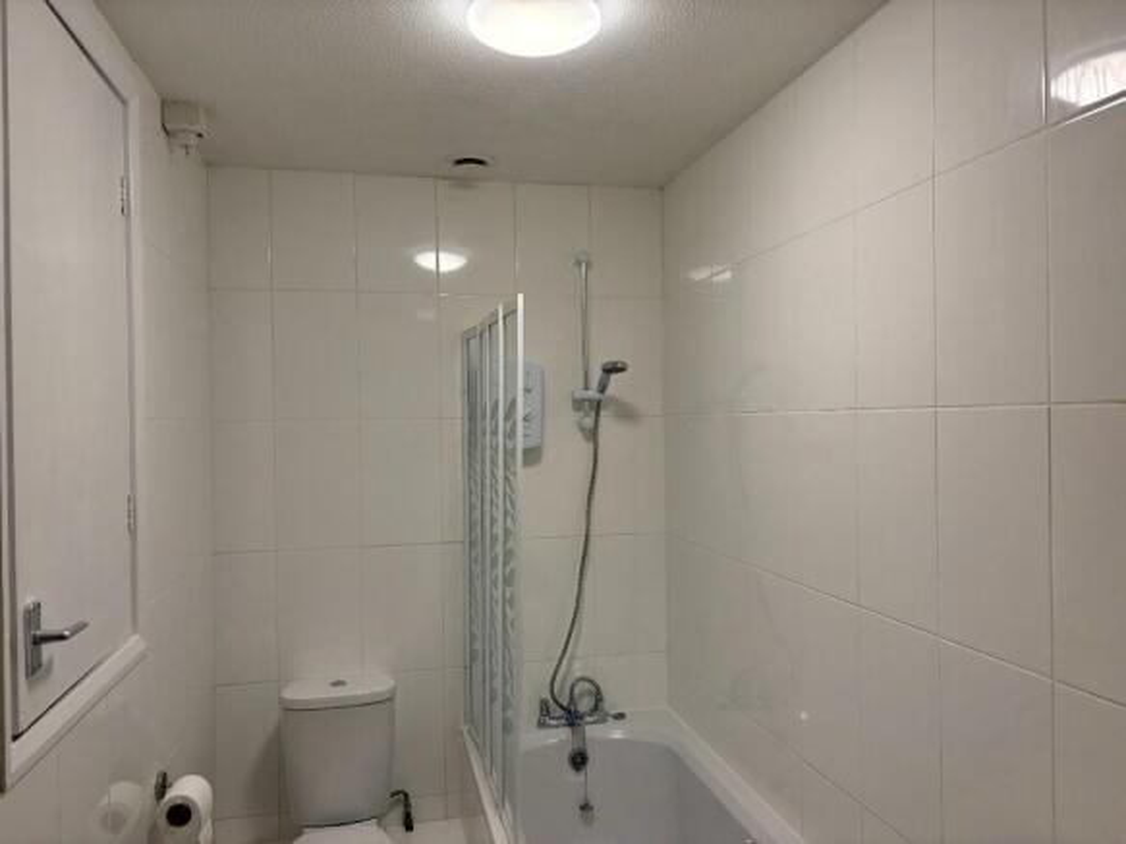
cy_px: 422
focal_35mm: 26
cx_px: 563
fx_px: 846
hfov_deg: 67.3
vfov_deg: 53.0
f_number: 1.6
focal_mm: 5.96
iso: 100
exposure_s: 1/127
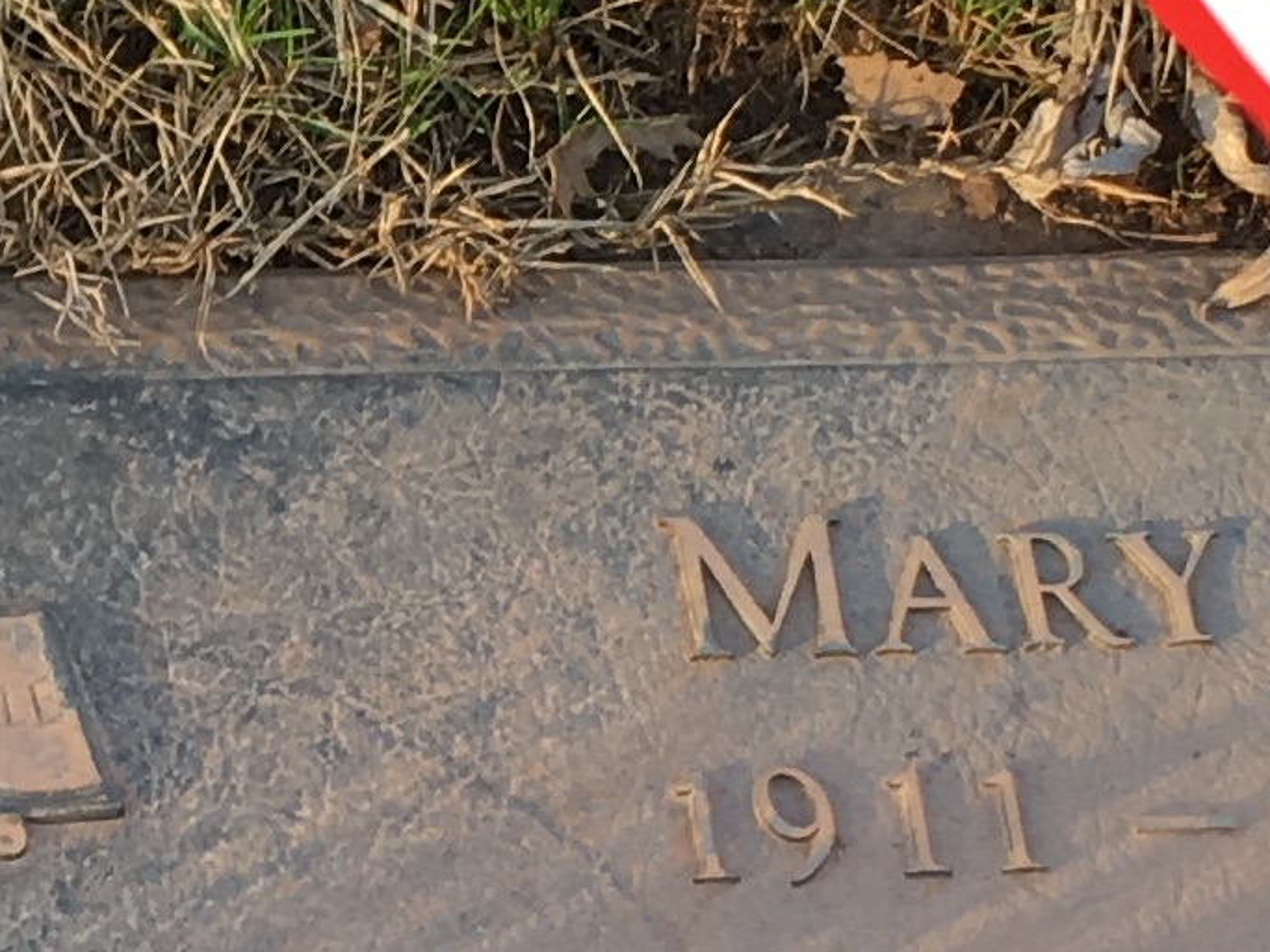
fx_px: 6274
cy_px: 410
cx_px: -182
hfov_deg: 11.4
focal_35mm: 171
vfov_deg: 8.7
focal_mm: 4.15
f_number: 2.2
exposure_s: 1/120
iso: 25
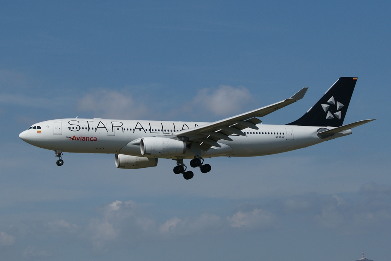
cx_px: 196
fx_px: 1195
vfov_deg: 12.5
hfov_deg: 18.6
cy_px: 130
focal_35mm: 110
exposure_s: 1/640
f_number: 13
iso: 200
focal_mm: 110
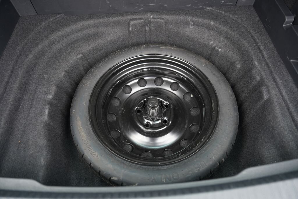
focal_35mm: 24
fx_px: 199
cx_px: 149
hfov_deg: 73.7
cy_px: 100
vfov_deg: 53.1
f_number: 2.8
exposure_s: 1/30
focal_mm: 24
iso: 200
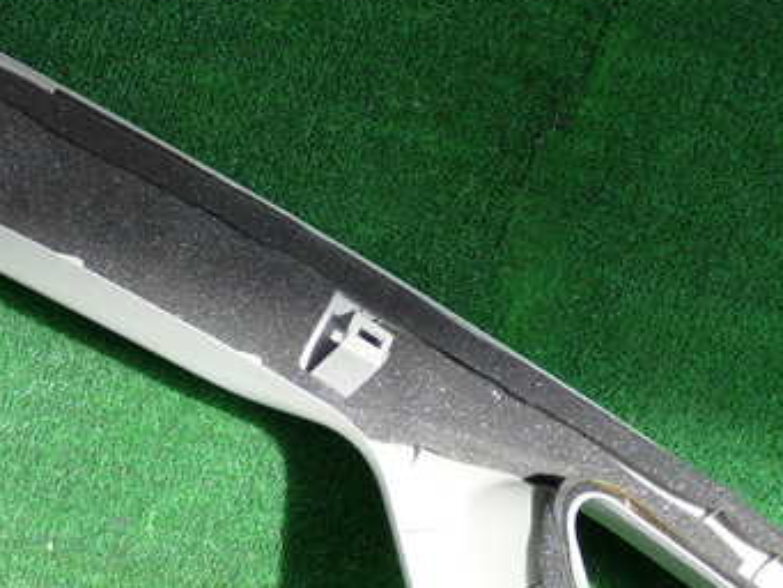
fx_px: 1991
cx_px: 354
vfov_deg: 16.7
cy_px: 409
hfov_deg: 22.2
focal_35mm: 88
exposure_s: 1/320
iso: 100
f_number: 3.2
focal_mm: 9.01
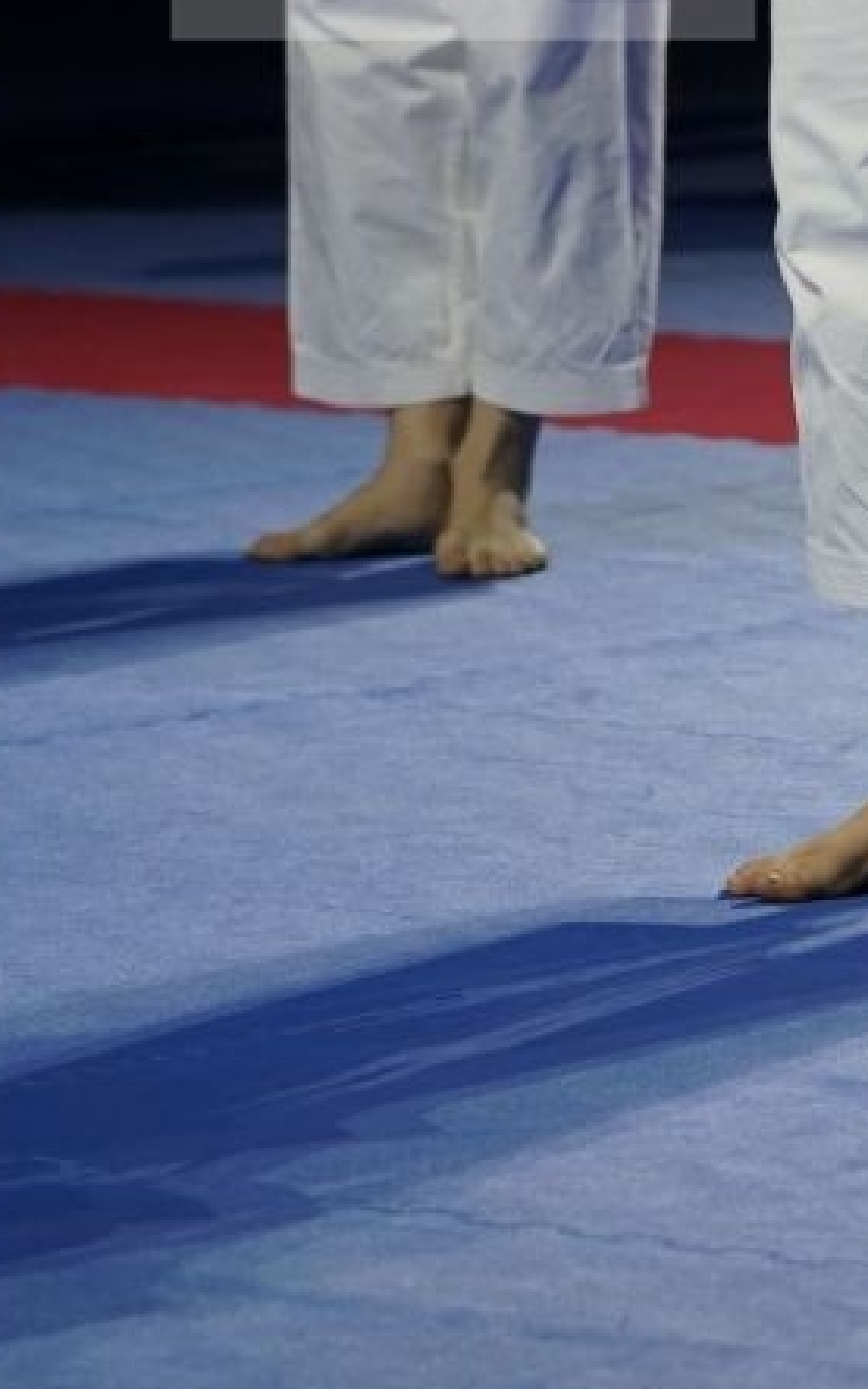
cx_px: 1526
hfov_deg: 4.5
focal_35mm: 290
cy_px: -245
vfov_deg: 7.2
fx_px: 10973
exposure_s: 1/500
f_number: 2.8
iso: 250
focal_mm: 70
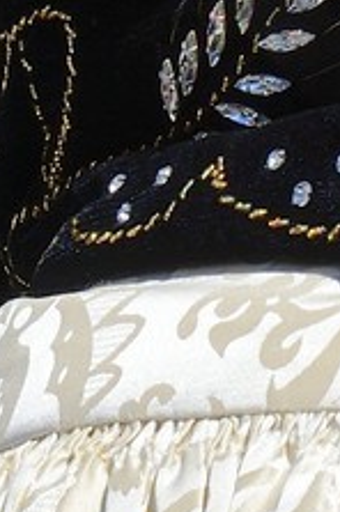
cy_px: -411
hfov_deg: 2.7
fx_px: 7148
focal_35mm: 503
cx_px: 793
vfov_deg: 4.1
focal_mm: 70
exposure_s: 1/320
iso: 200
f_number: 10
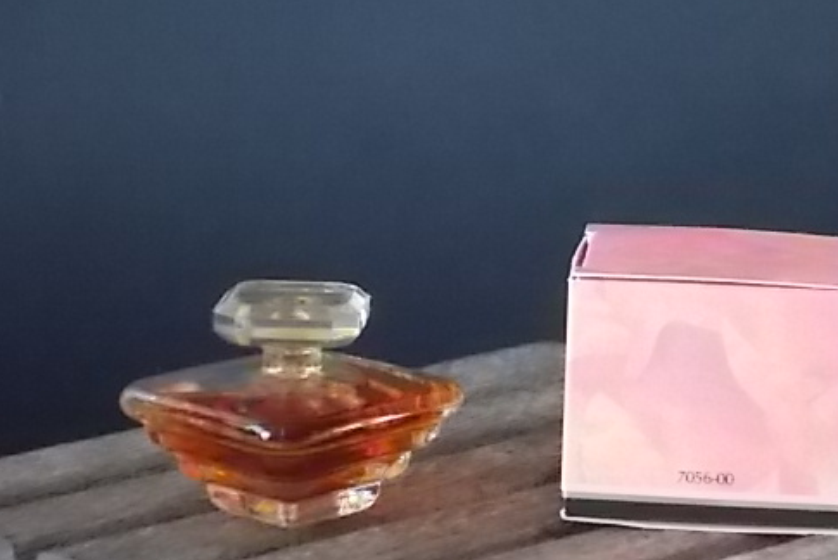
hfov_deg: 13.2
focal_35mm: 155
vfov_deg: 8.9
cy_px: 280
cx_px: 515
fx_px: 3610
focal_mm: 20.1
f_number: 6
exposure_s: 1/40
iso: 800
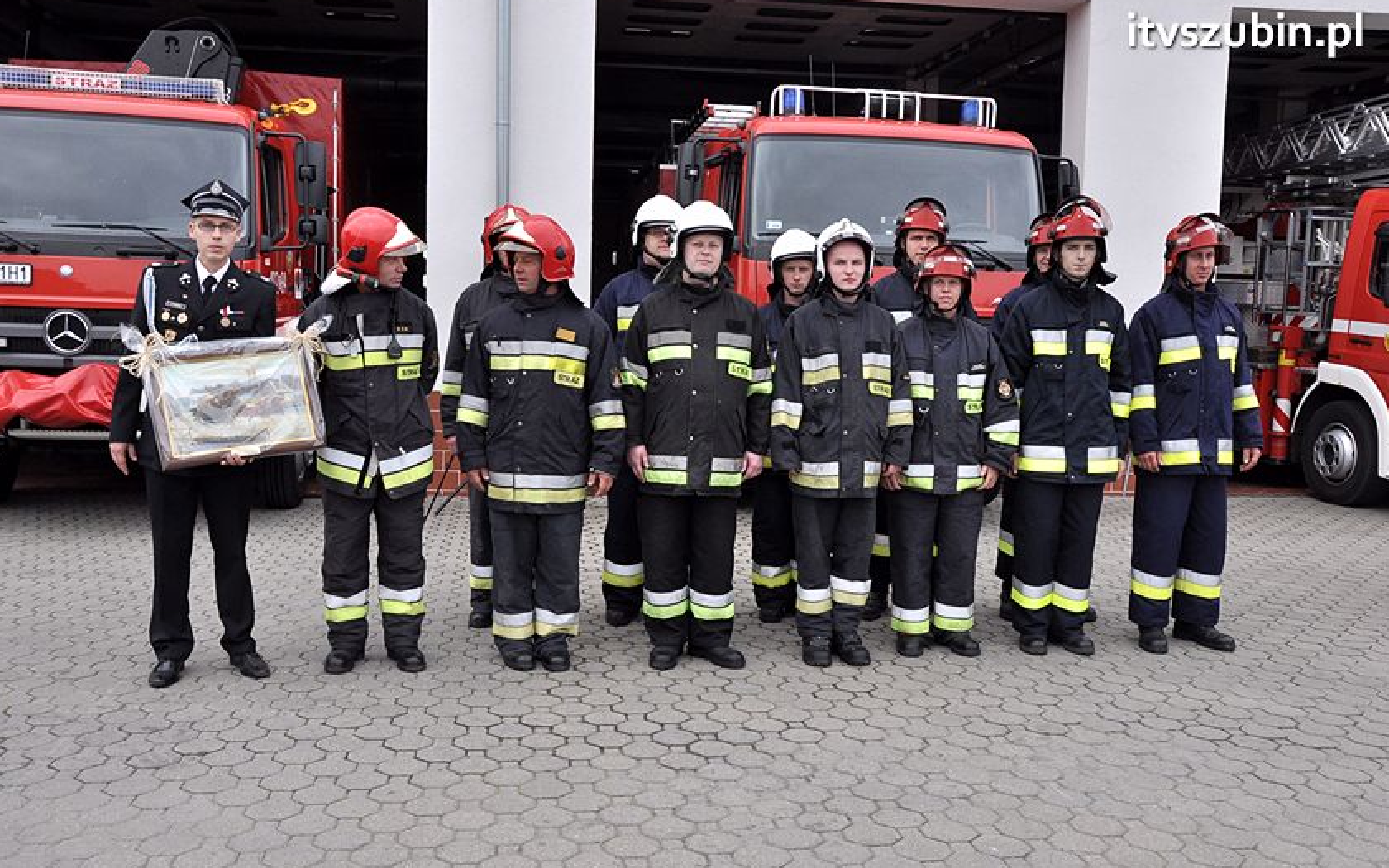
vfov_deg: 37.3
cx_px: 696
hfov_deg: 56.7
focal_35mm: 34
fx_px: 1287
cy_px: 442
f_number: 9
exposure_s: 1/320
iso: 500
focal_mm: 22
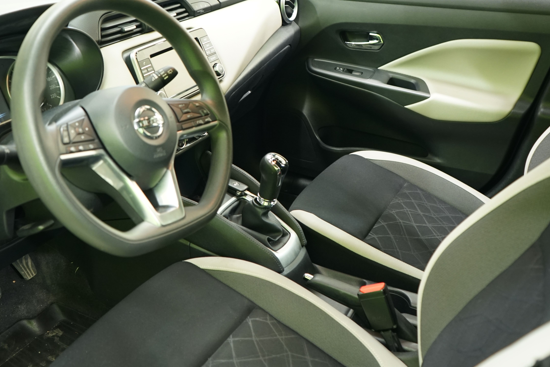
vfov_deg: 34.0
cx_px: 252
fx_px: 596
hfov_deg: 49.5
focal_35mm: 39
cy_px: 136
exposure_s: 1/13
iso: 1000
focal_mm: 28
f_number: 4
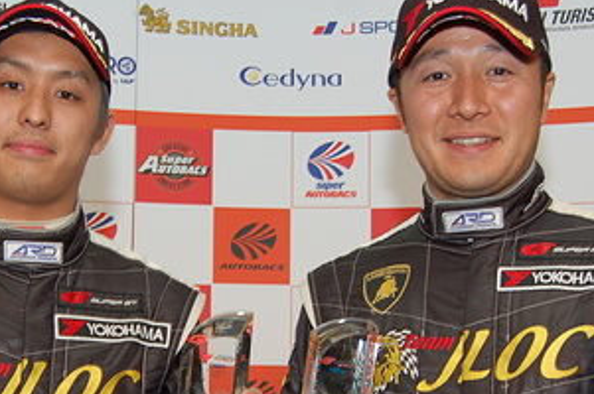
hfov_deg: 28.0
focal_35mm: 72
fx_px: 1187
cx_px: 233
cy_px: 323
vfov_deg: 18.7
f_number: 4
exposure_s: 1/60
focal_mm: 20
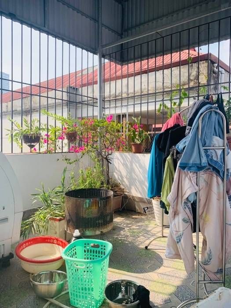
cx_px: 116
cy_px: 154
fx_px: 231
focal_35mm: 26
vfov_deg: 67.3
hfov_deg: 53.1
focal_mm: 4.25
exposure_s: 1/856
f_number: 1.8
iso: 25
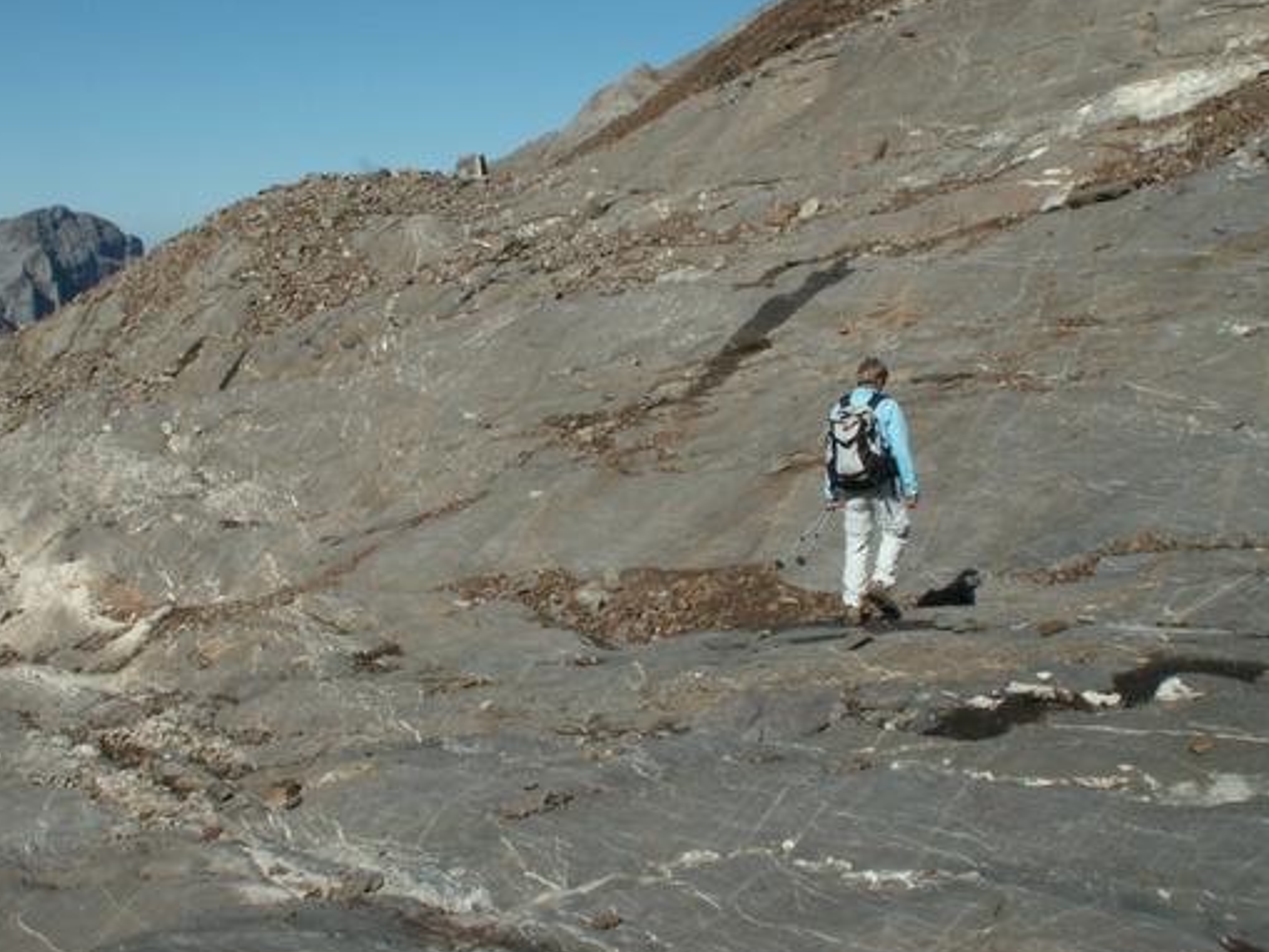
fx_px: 1613
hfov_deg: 42.9
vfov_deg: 32.9
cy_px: 471
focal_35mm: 44
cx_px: 618
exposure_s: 1/250
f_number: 8
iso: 50
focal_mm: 5.86
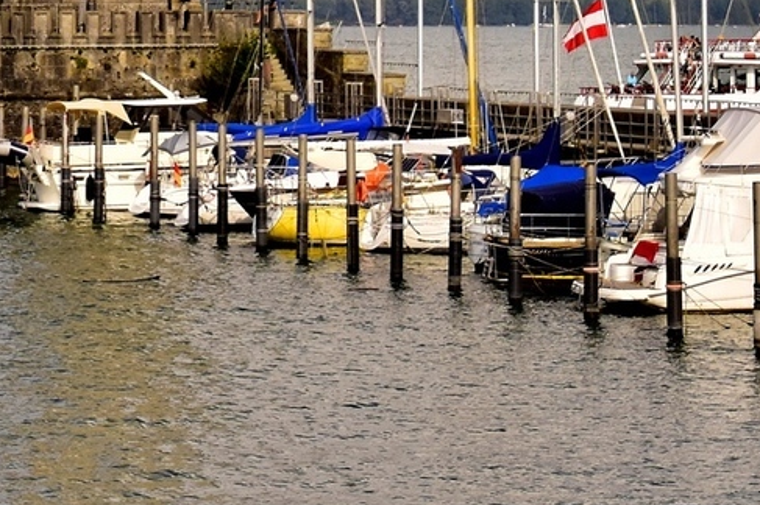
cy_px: -174
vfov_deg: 7.8
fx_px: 3642
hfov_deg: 11.9
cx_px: 215
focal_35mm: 173
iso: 250
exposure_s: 1/400
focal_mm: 35
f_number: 10
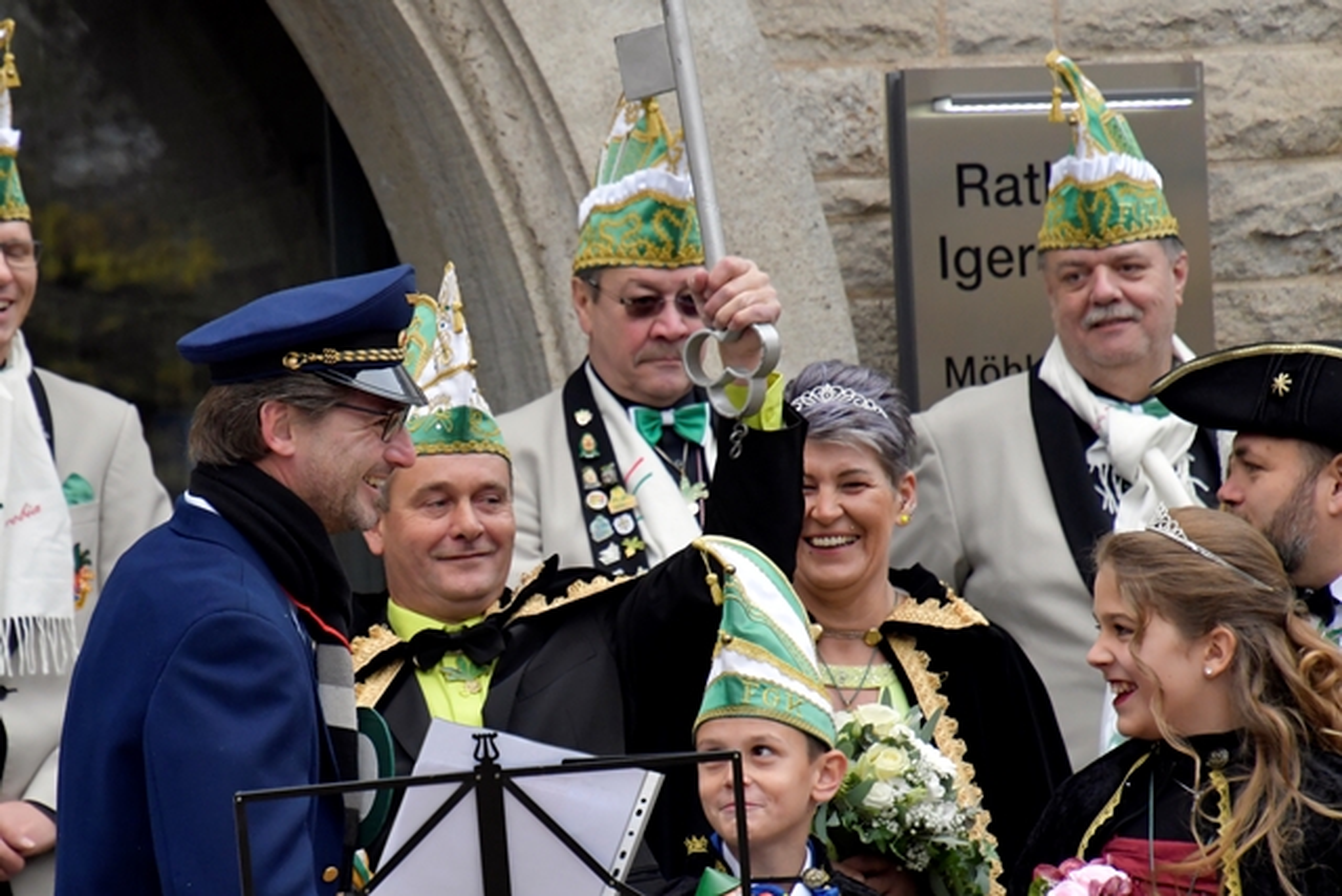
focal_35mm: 210
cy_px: 448
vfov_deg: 6.5
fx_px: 7830
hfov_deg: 9.8
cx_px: 671
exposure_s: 1/250
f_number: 8
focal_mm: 140
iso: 2000
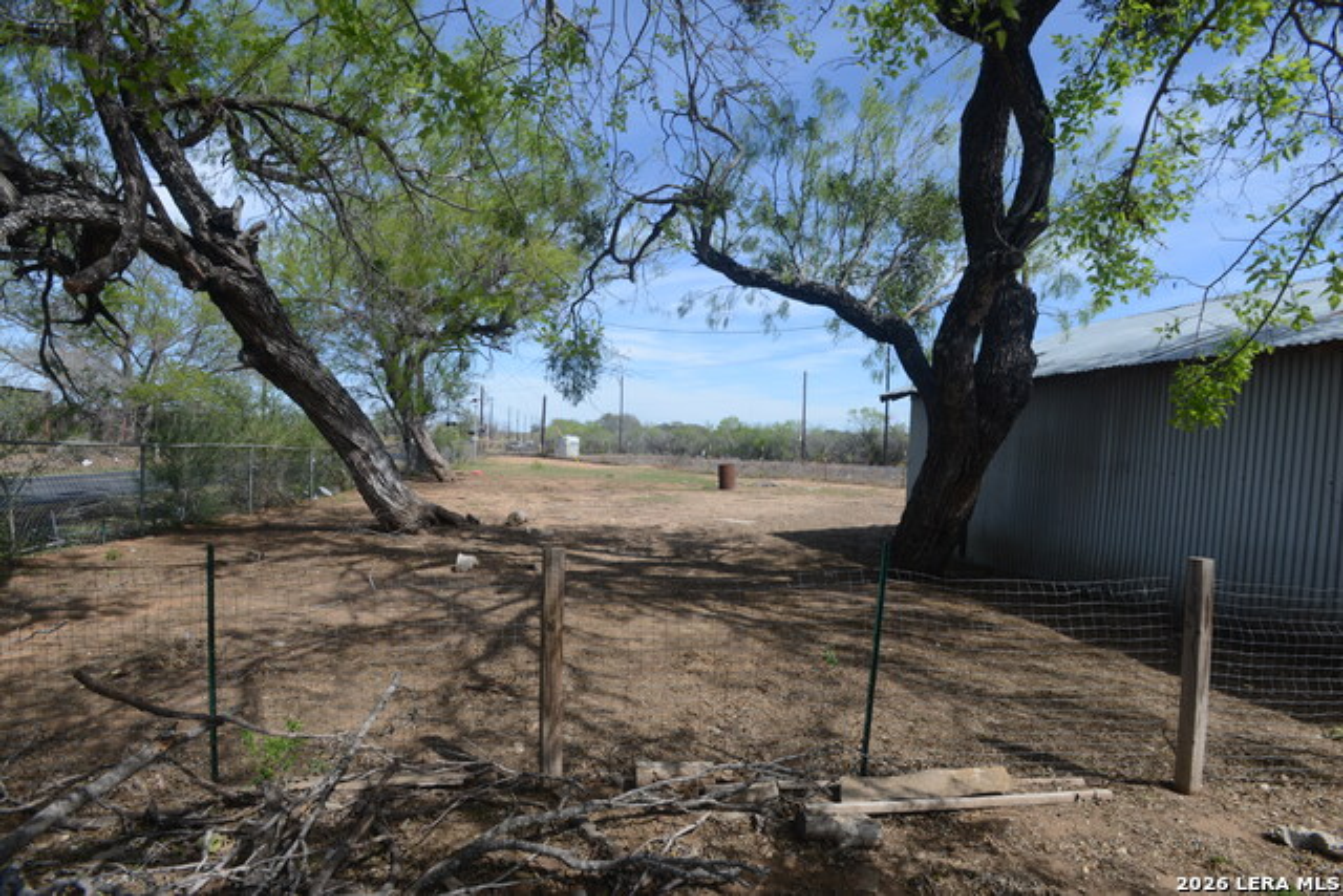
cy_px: 448
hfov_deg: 93.3
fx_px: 634
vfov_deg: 70.5
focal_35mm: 17
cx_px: 672
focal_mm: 17
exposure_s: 1/200
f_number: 7.1
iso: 100
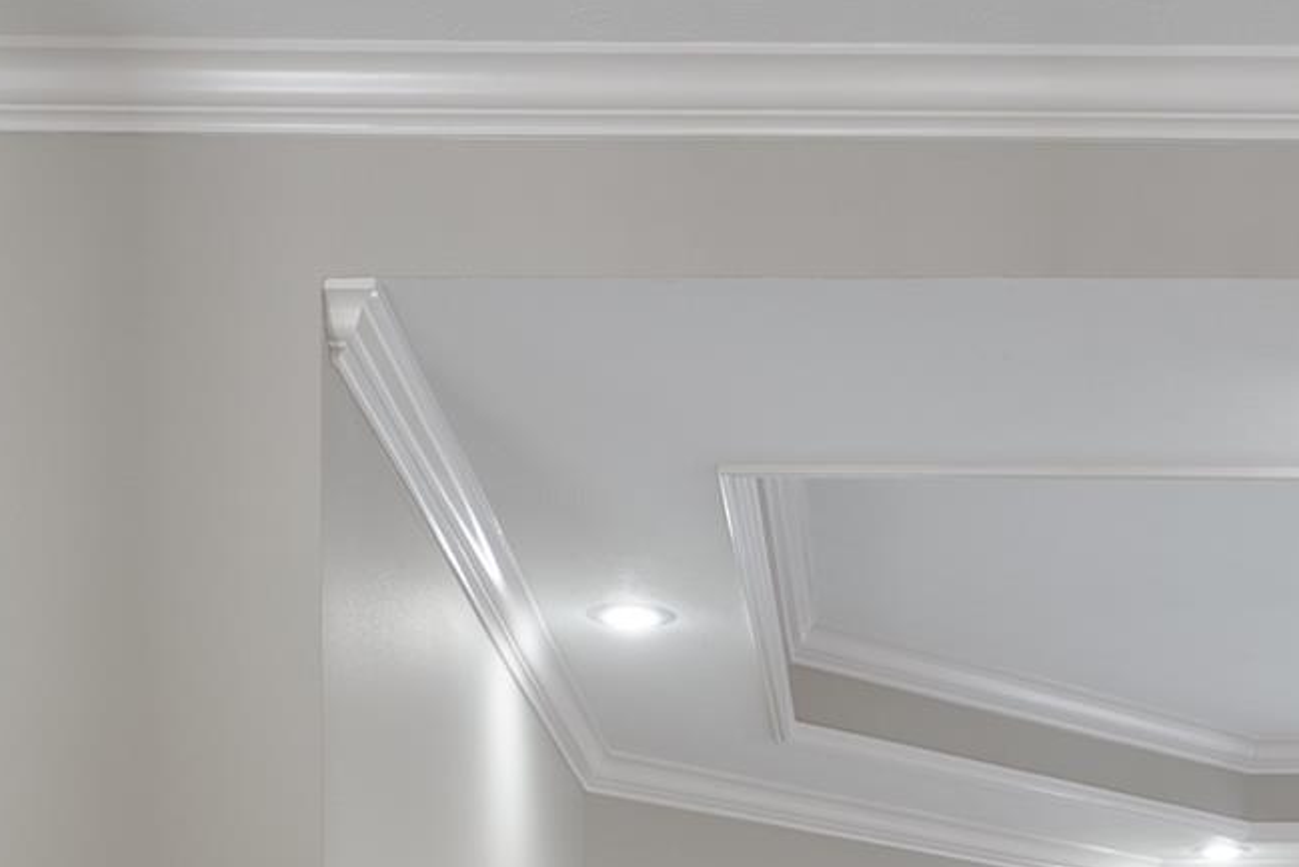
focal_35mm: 74
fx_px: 2671
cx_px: 931
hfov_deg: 27.1
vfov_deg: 16.6
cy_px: 1326
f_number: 9
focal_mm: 16
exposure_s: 1/2
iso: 250
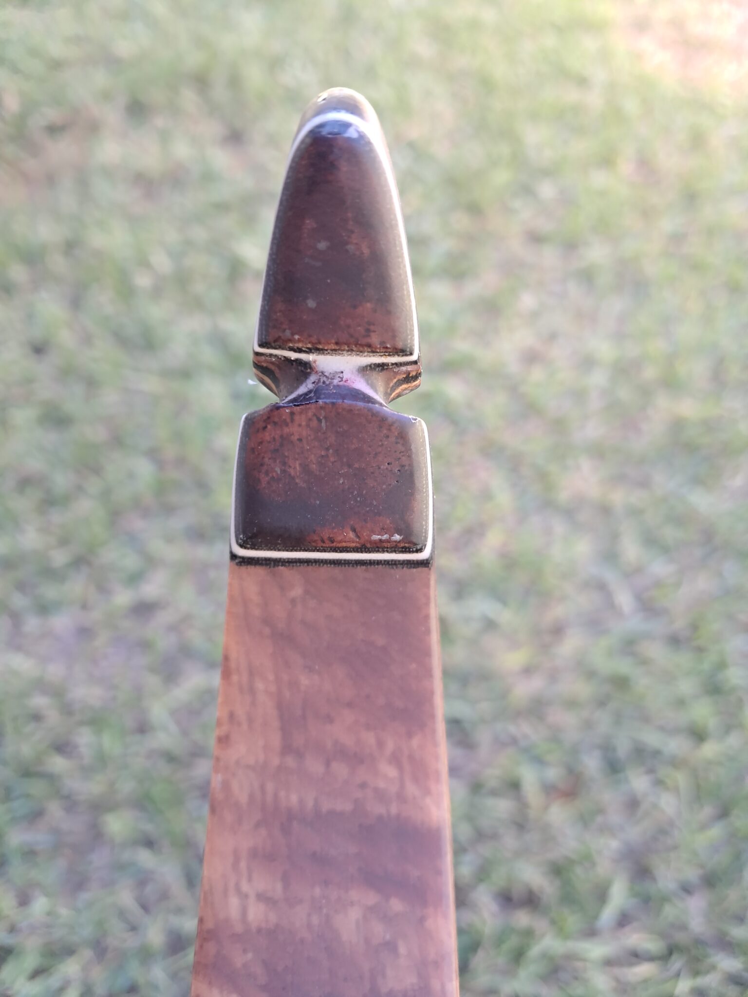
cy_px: 498
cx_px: 374
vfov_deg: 65.3
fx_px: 778
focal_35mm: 27
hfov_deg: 51.4
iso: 100
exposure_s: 1/50
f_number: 1.8
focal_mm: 4
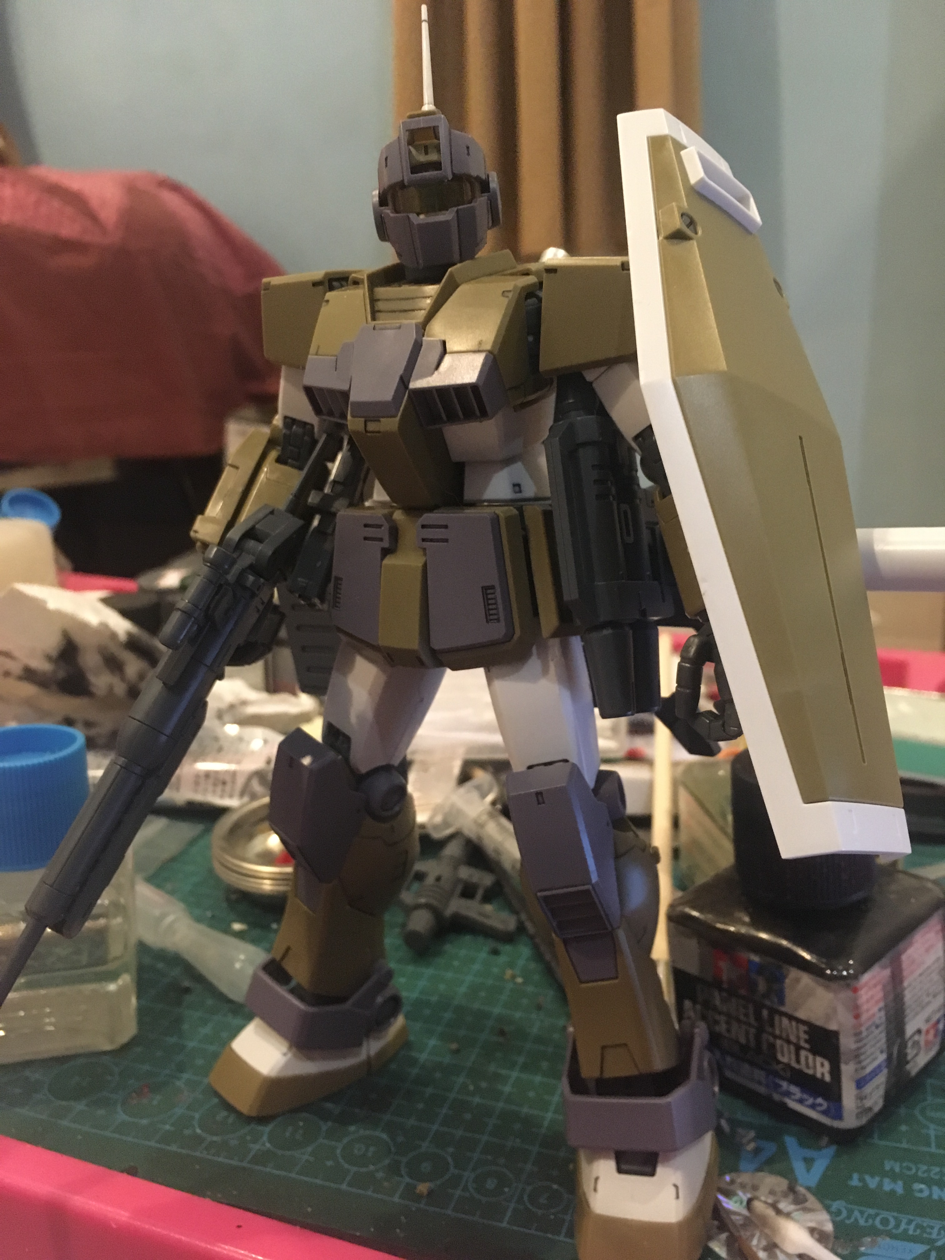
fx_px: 1056
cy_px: 630
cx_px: 472
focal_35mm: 29
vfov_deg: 61.7
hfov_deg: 48.2
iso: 500
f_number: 2.2
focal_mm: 4.15
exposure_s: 1/17
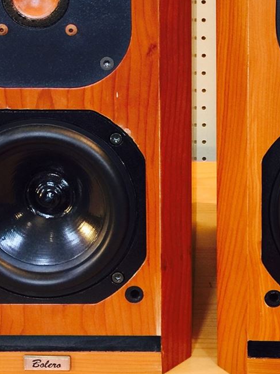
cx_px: 208
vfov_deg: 25.7
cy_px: -2
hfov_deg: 20.3
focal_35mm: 72
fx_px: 777
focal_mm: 4.15
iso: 32
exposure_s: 1/15
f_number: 2.2
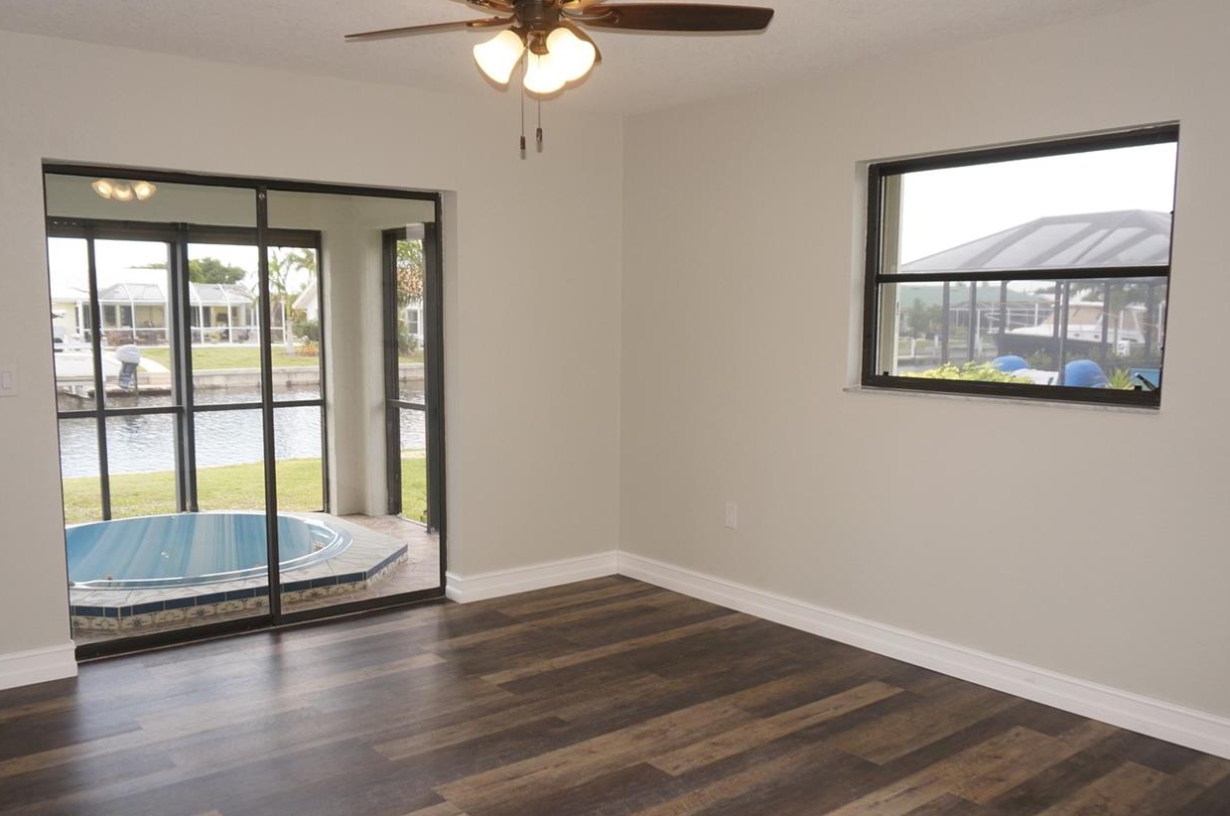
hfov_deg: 60.4
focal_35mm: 31
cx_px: 614
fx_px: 1058
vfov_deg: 42.1
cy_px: 457
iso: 250
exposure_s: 1/160
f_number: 4
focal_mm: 16
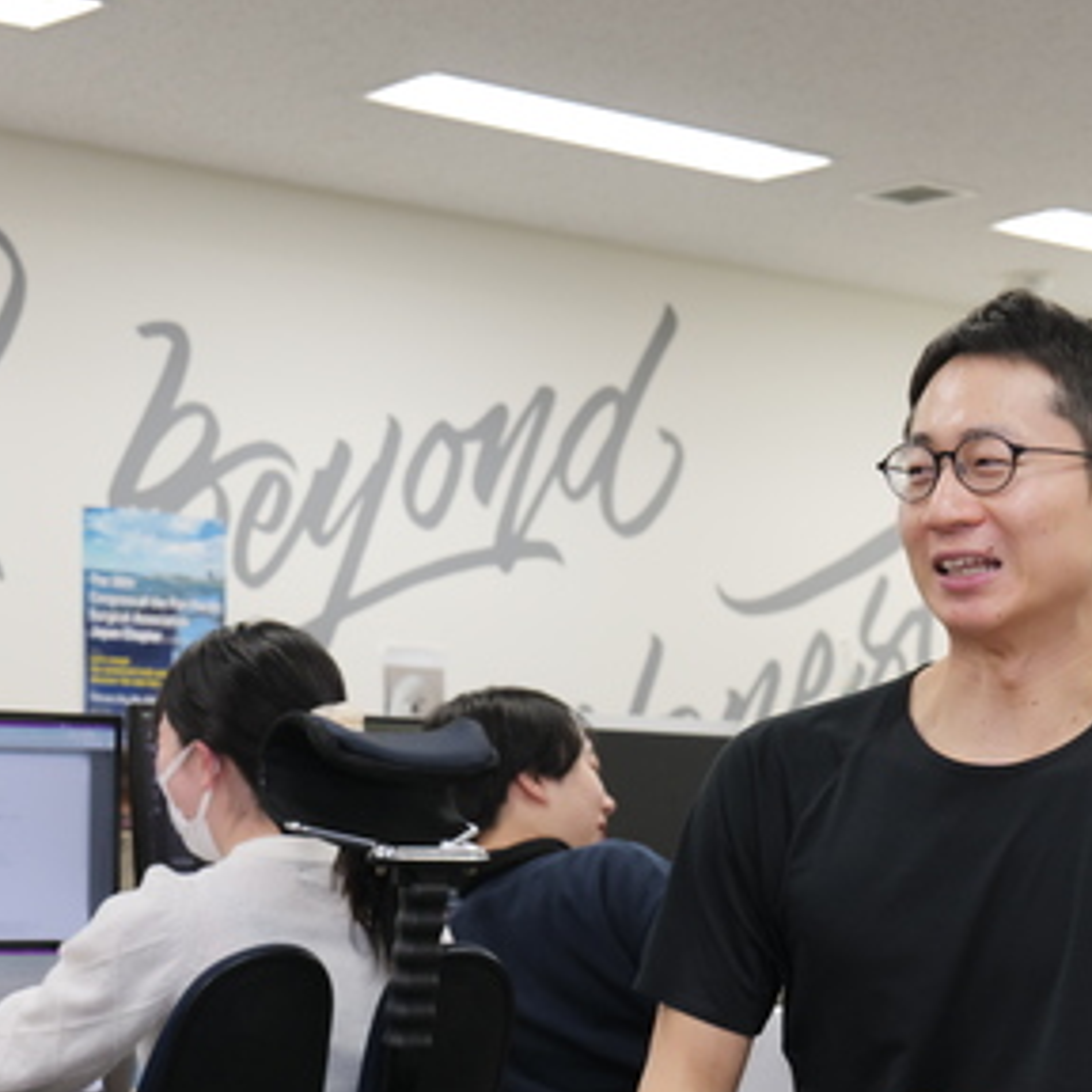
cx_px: 326
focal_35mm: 99
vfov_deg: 17.5
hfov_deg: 17.5
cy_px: 692
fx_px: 3533
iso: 1000
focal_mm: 48
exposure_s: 1/100
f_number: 6.3
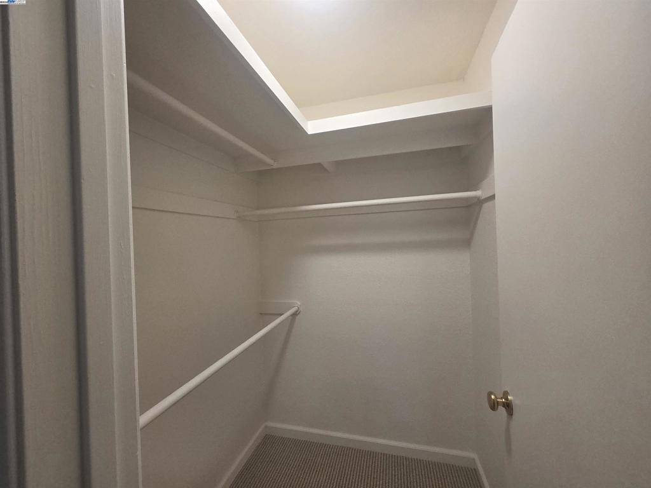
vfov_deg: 89.9
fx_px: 244
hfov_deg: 106.2
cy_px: 244
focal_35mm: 13
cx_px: 326
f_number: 2.2
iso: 200
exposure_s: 1/120
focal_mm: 2.2
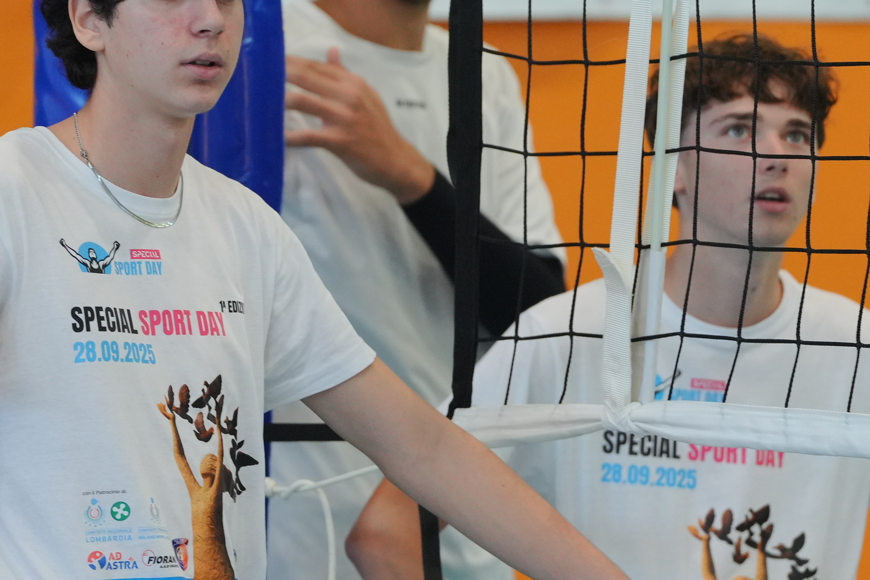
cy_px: 288
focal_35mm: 492
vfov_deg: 2.8
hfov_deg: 4.2
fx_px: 11889
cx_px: 352
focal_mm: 200
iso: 1600
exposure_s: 1/640
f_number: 3.2
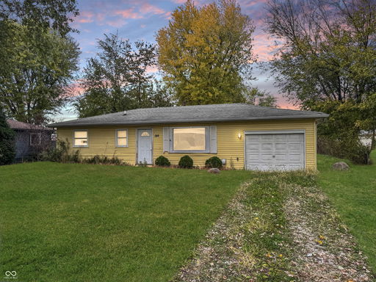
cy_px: 141
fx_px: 261
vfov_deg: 56.8
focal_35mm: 24
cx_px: 188
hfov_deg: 71.6
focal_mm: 6.76
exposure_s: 1/651
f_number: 1.78
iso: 80
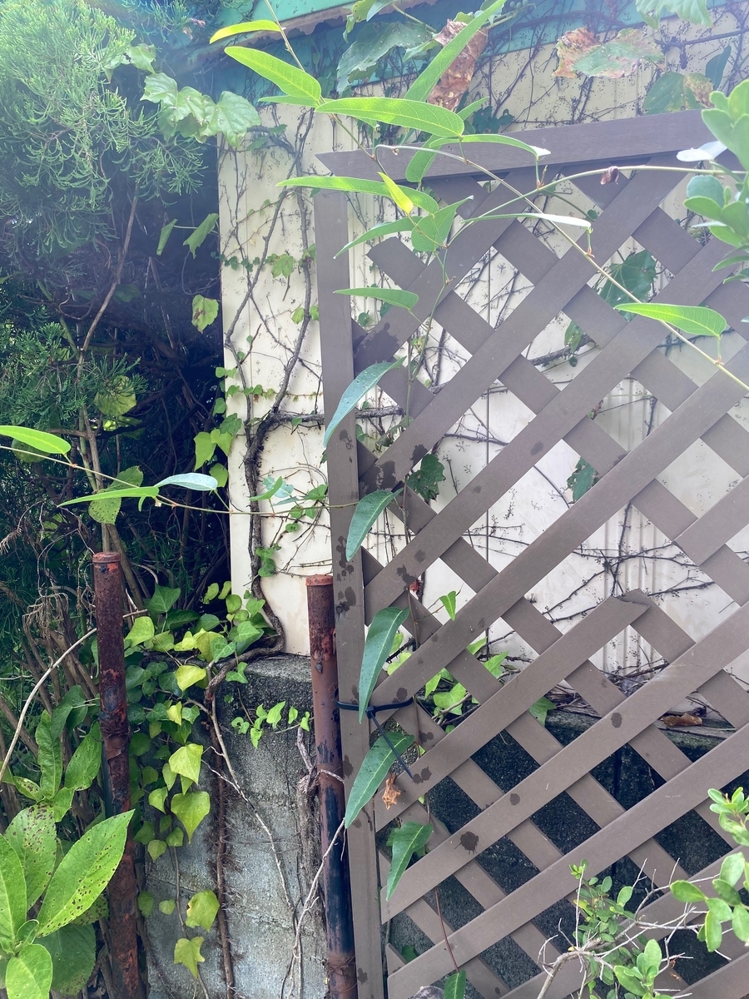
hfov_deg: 53.1
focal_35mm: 26
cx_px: 374
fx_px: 750
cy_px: 500
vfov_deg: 67.3
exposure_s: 1/252
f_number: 1.8
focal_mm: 4.25
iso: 32
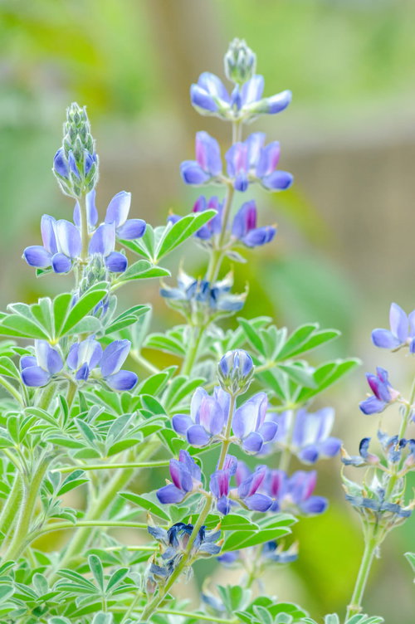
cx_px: 208
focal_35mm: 292
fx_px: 5067
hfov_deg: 4.7
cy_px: 312
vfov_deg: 7.0
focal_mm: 195
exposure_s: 1/640
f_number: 9
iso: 200
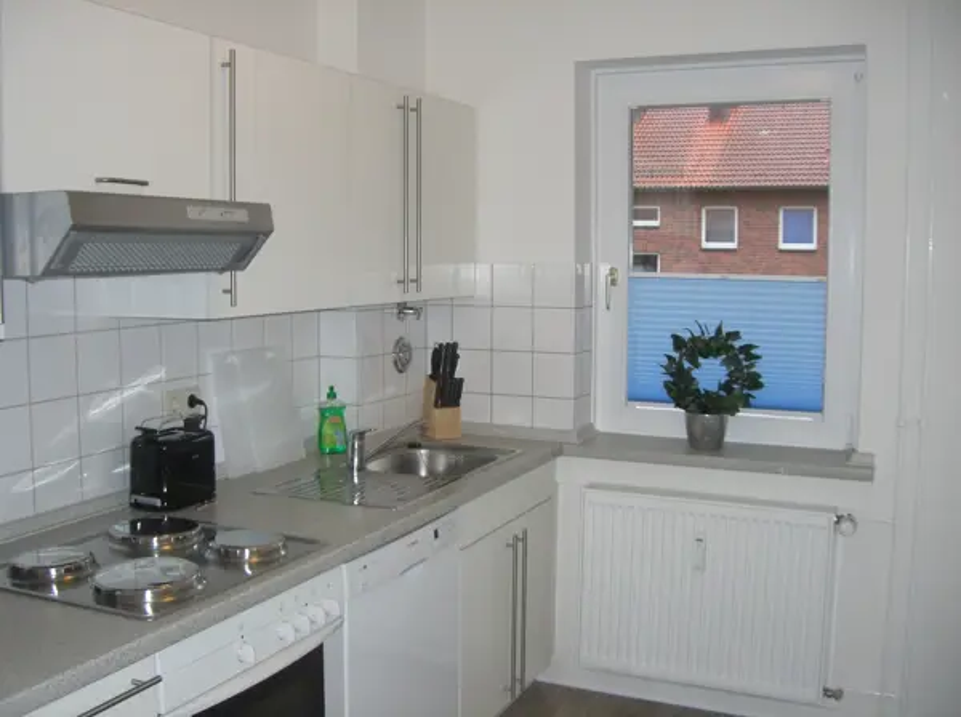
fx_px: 1053
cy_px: 358
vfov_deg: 37.6
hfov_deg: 49.0
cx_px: 480
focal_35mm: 38
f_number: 2.7
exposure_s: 1/60
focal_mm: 6.2
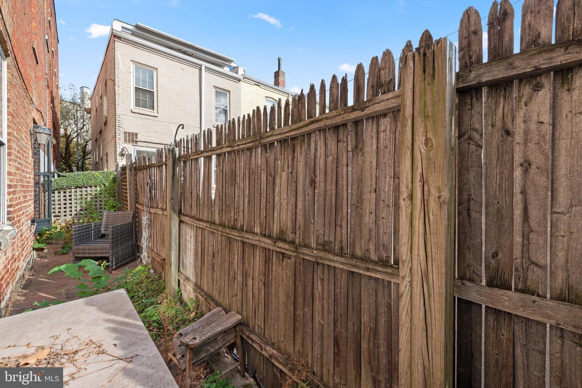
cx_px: 291
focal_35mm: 14
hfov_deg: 104.3
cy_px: 194
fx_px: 226
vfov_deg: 81.2
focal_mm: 14
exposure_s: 1/50
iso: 320
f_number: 10
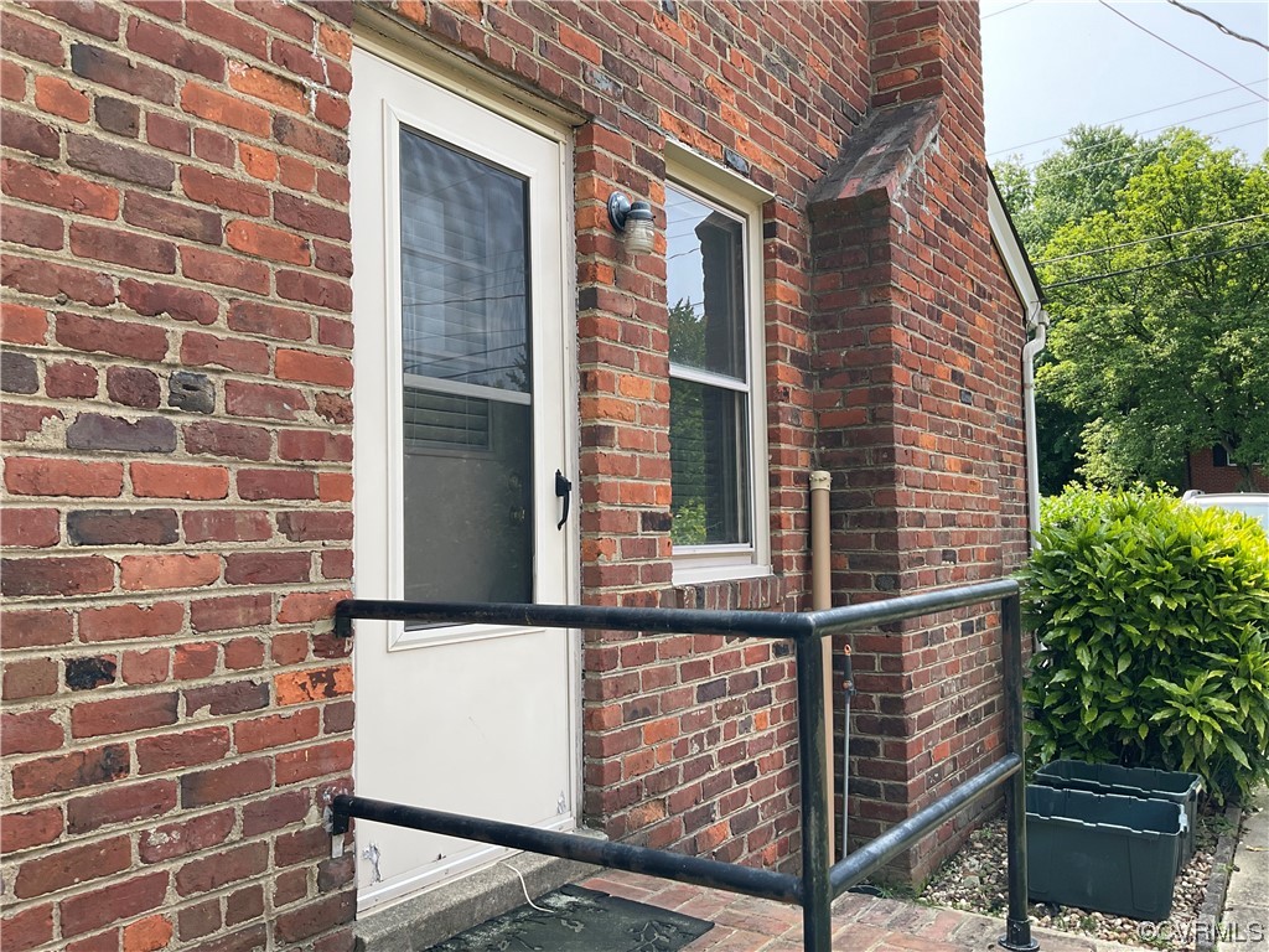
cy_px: 476
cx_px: 634
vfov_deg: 48.2
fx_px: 1063
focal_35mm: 29
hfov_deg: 61.7
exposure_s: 1/383
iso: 16
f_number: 1.8
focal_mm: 3
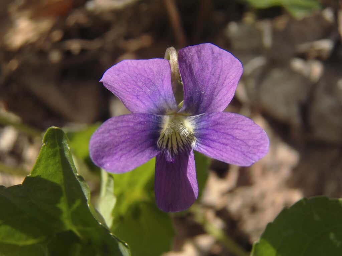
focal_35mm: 85
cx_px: 171
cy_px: 128
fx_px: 840
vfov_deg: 17.4
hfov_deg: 23.0
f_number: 4
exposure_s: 1/640
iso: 125
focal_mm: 15.2
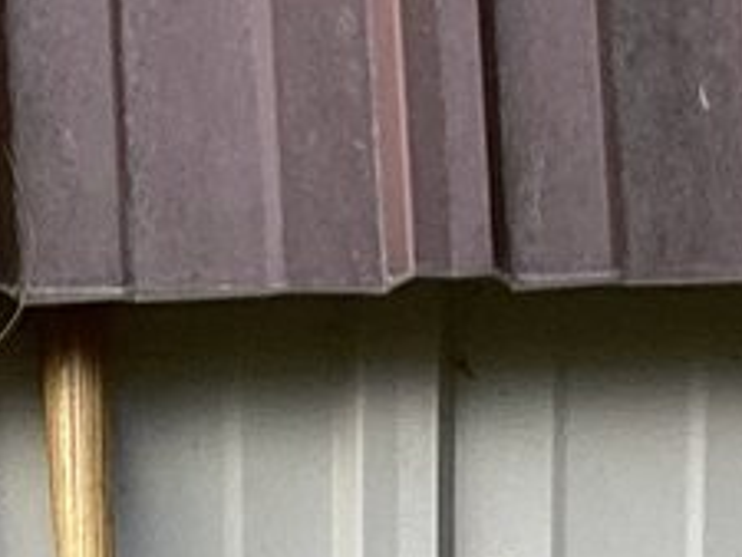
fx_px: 4461
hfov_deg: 9.5
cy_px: 1752
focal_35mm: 208
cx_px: 38
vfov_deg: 6.4
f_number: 2.4
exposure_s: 1/154
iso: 25
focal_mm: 3.3
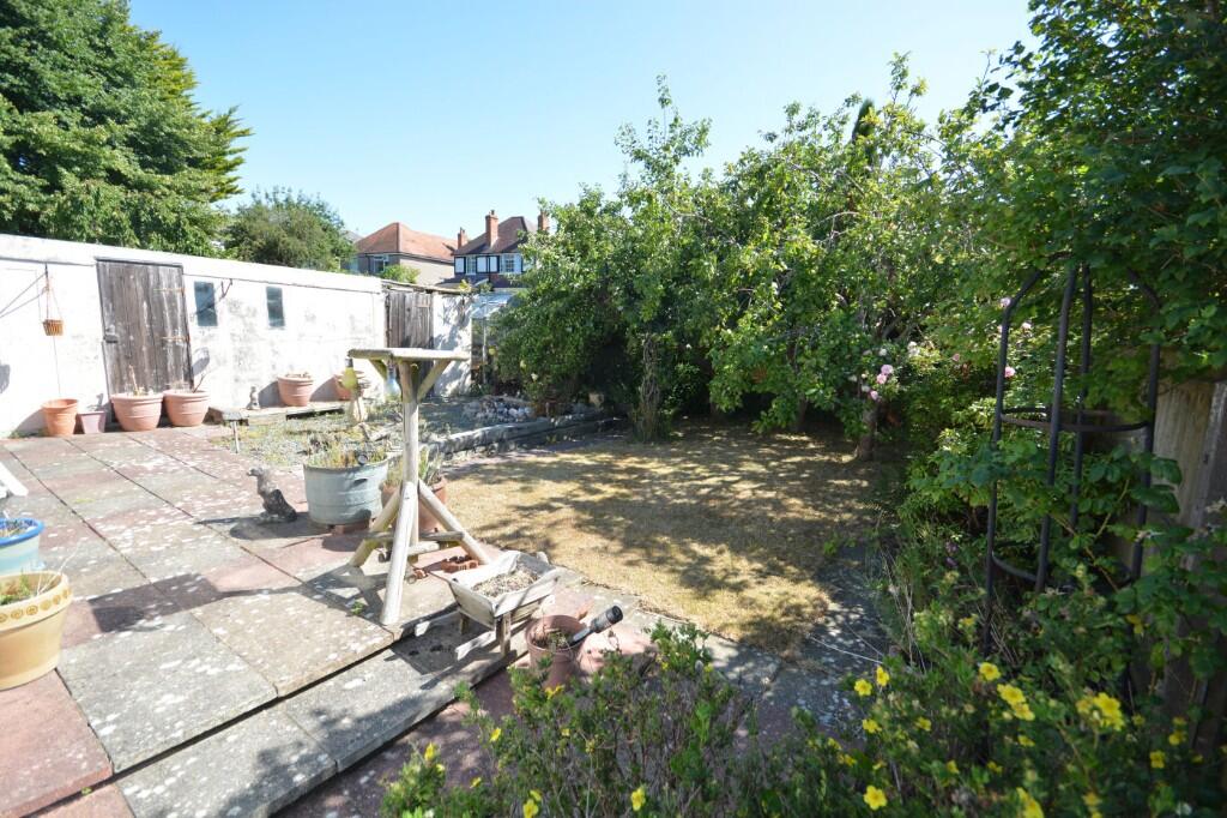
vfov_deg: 77.3
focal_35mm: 15
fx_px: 511
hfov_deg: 100.4
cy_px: 409
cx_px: 614
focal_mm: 10
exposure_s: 1/400
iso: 400
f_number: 8
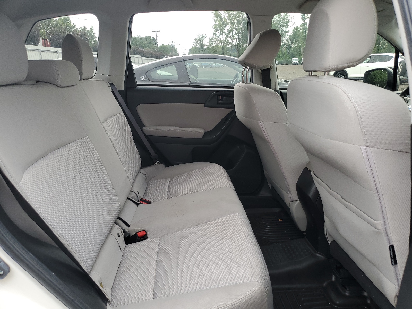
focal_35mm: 26
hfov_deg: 67.3
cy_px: 154
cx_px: 206
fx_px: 309
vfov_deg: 53.1
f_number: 1.5
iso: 50
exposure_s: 1/200
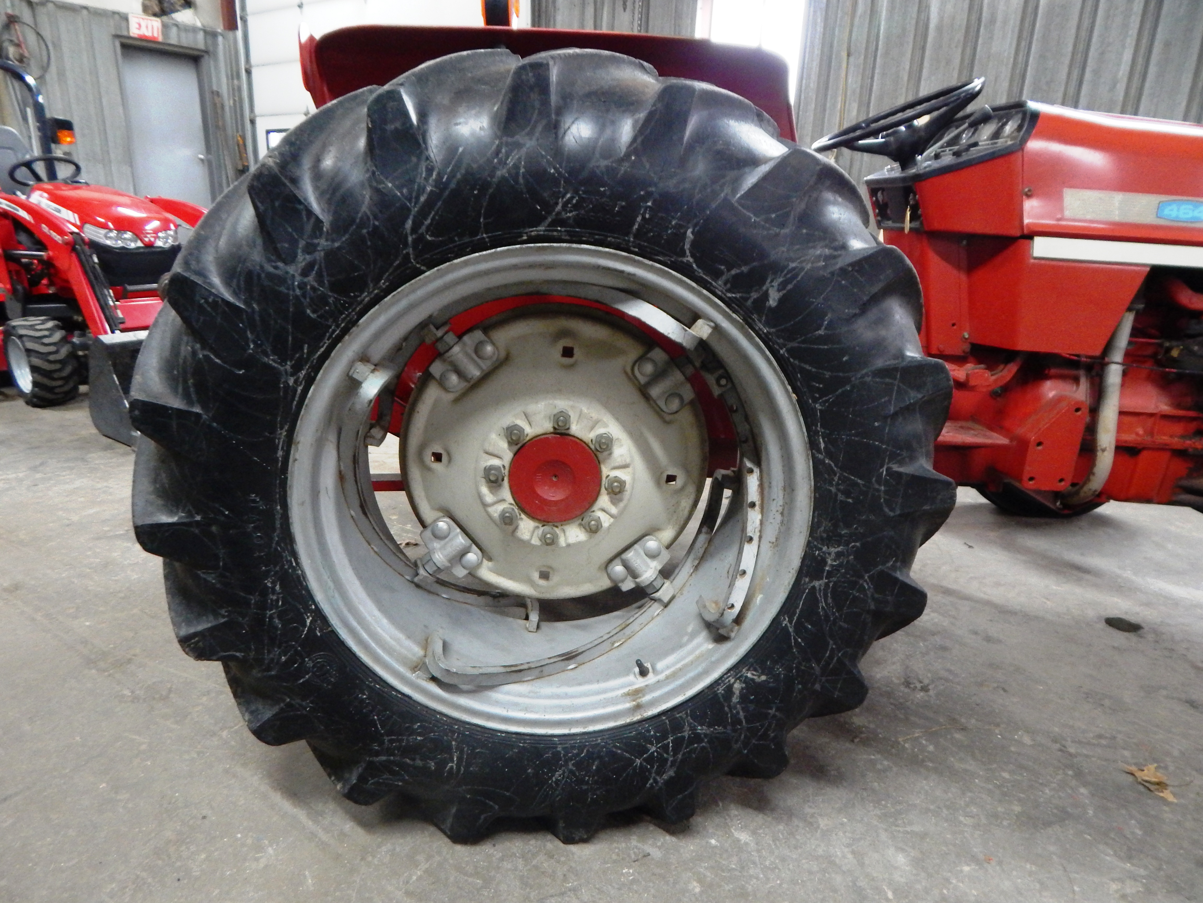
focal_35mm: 22
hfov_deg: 76.4
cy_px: 452
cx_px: 602
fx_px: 765
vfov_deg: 61.1
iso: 400
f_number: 3
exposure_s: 1/15
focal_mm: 4
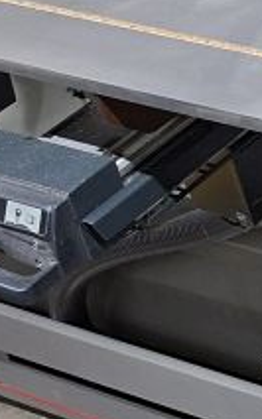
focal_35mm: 122
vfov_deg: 16.6
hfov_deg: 8.9
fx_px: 1395
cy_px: -43
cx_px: 771
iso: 320
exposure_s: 1/100
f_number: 1.8
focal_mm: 5.54
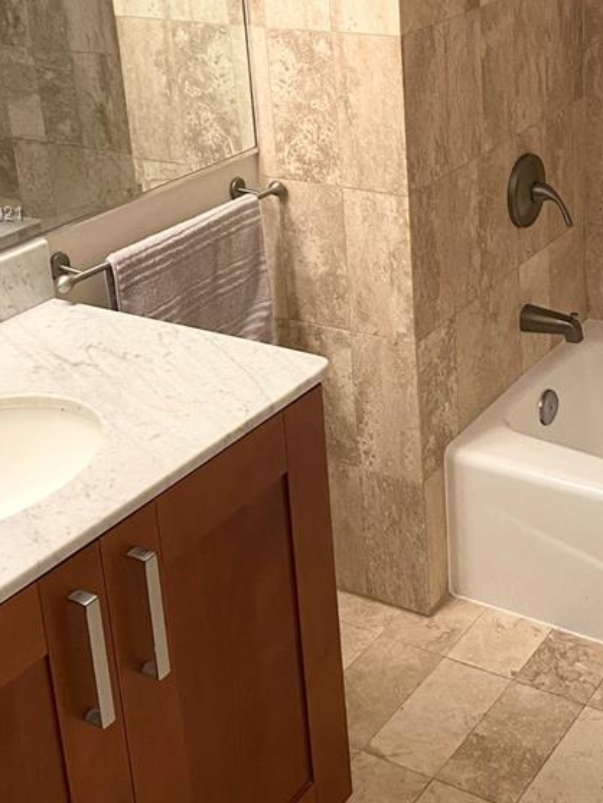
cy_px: 215
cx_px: 408
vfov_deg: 33.7
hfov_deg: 26.0
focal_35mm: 56
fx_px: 1300
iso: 125
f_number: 1.8
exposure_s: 1/60
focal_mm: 4.25
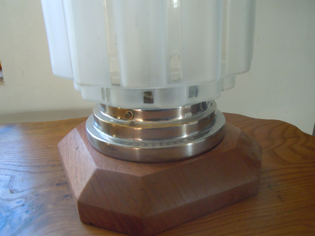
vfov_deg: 46.8
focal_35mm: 30
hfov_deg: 60.0
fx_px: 273
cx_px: 158
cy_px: 118
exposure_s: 1/125
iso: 500
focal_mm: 5.4
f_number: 3.5
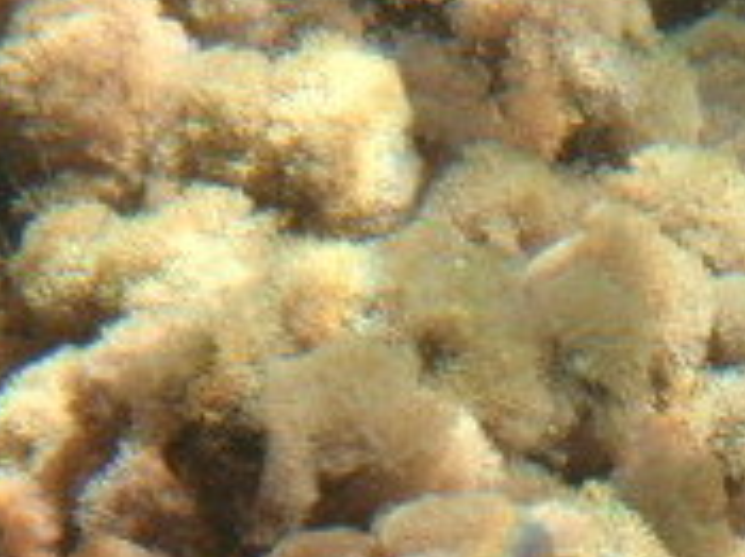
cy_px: 825
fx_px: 8044
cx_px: 1115
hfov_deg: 5.3
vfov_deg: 4.0
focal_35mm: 374
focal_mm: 18.2
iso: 100
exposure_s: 1/160
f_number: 5.1
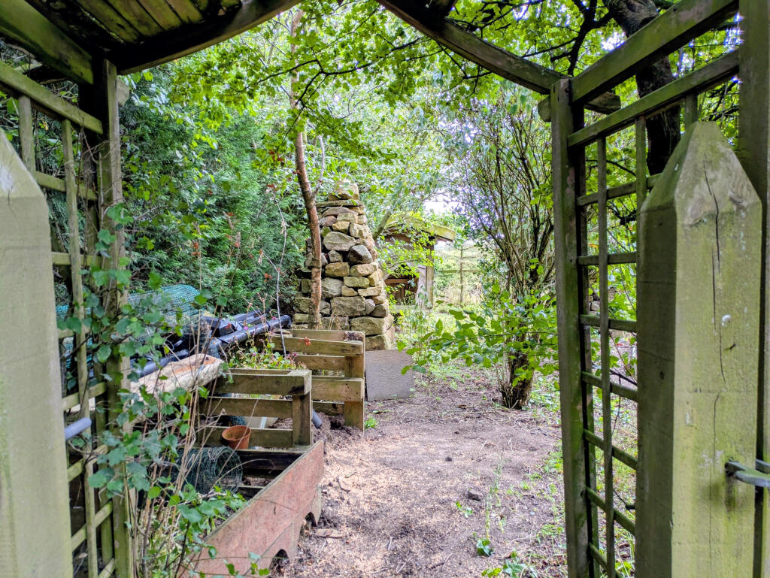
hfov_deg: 69.4
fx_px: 556
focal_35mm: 25
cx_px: 385
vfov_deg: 54.9
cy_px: 289
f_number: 1.89
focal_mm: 5.43
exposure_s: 1/50
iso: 67
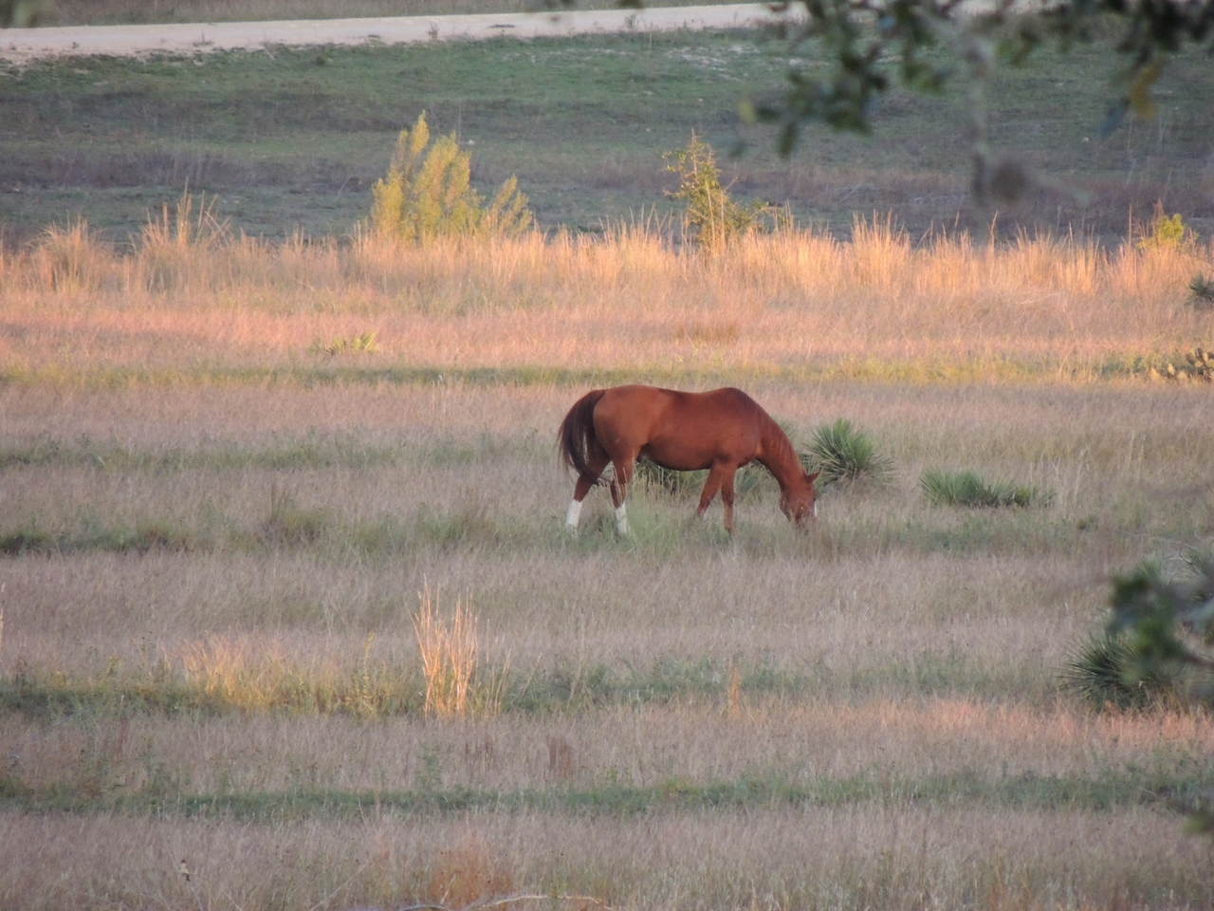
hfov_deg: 2.0
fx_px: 35070
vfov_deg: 1.5
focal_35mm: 1000
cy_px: 456
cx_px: 607
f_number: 5.9
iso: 800
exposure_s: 1/250
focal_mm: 180
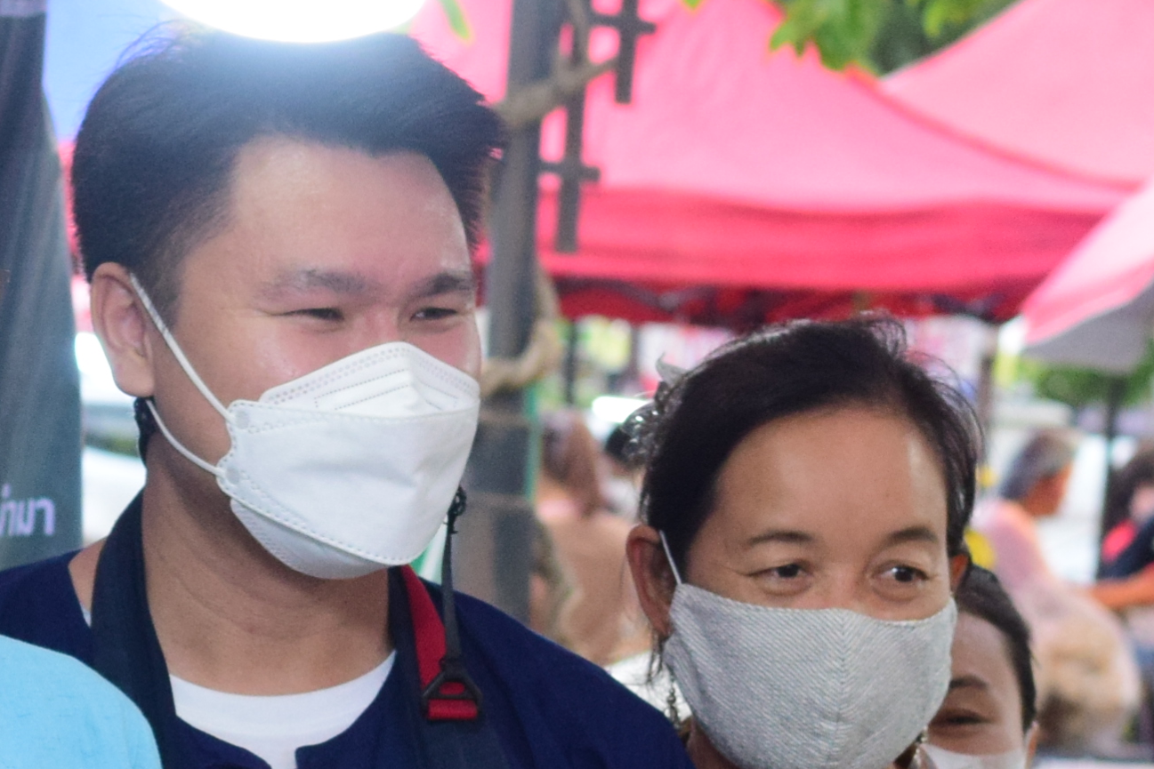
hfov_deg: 7.9
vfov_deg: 5.3
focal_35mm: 260
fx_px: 8335
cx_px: 411
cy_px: 897
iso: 1250
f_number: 5.6
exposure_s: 1/200
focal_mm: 50
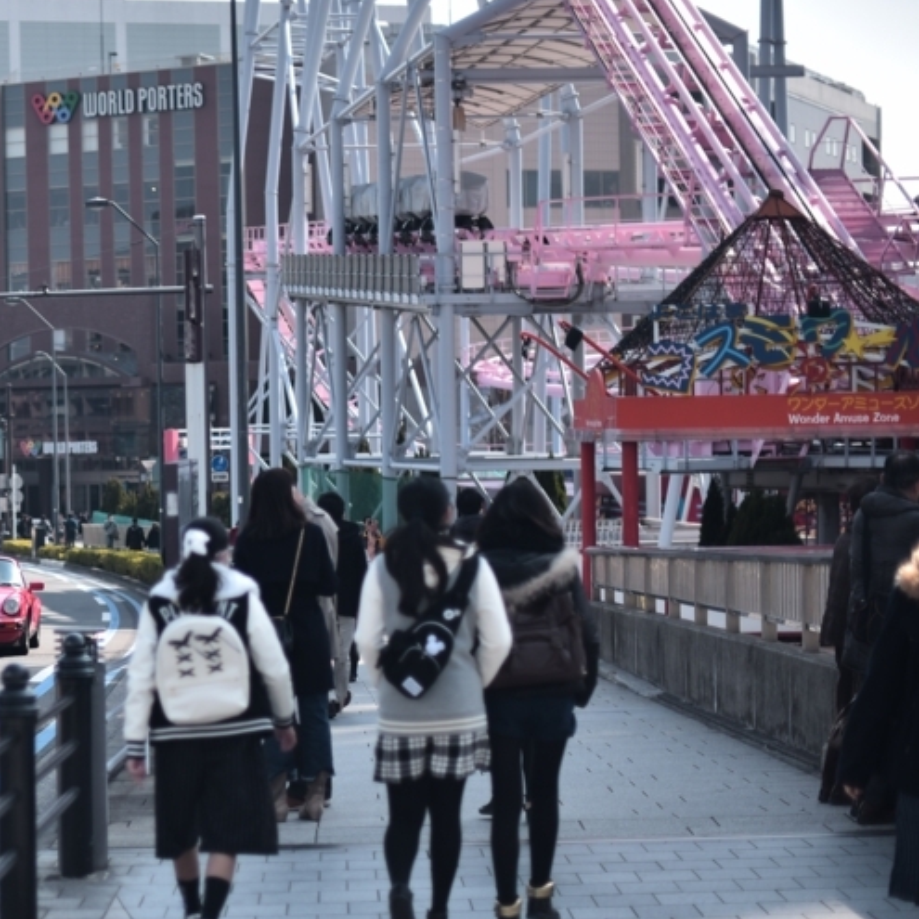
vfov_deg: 19.7
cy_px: 605
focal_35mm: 88
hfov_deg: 19.1
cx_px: -30
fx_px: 2643
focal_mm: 50
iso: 100
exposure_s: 1/4000
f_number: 1.4
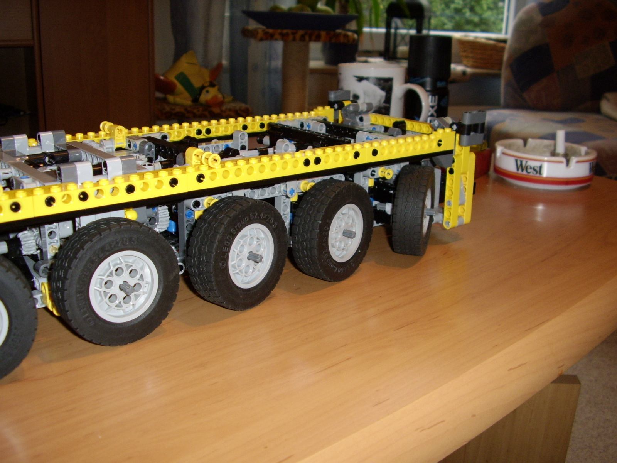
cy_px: 232
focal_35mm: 30
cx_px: 308
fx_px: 535
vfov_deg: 46.8
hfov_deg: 60.0
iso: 141
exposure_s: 1/30
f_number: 2.9
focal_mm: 5.8
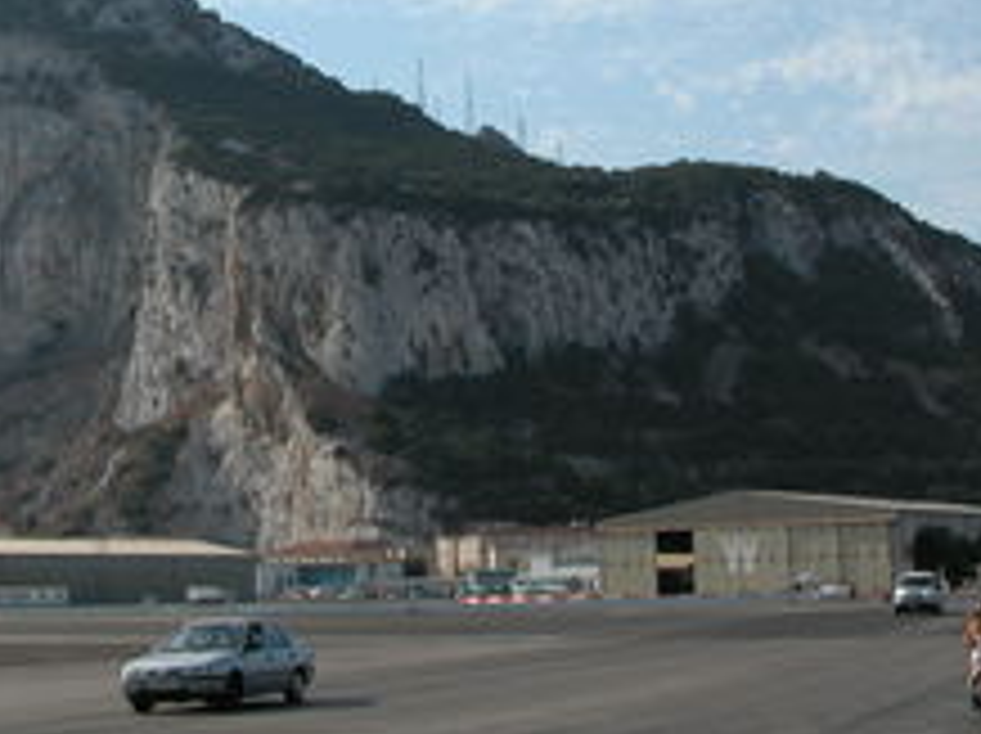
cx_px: 279
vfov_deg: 21.4
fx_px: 1925
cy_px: 194
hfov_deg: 28.3
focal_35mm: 68
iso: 100
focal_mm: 9.5
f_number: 7.2
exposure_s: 1/346
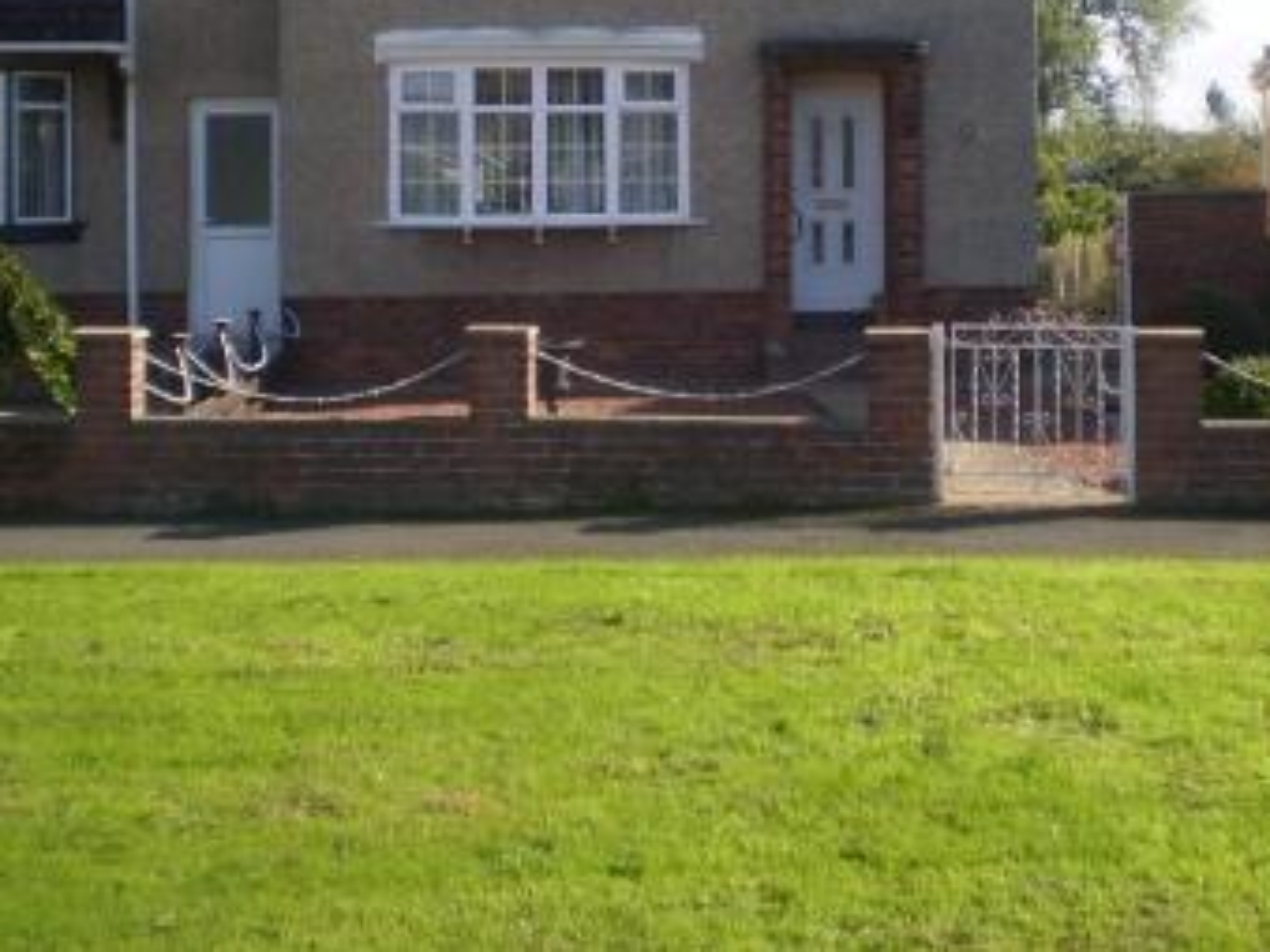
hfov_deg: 31.2
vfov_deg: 23.2
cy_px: 137
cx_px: 732
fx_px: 2274
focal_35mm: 62
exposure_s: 1/640
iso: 64
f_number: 3.1
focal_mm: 6.3
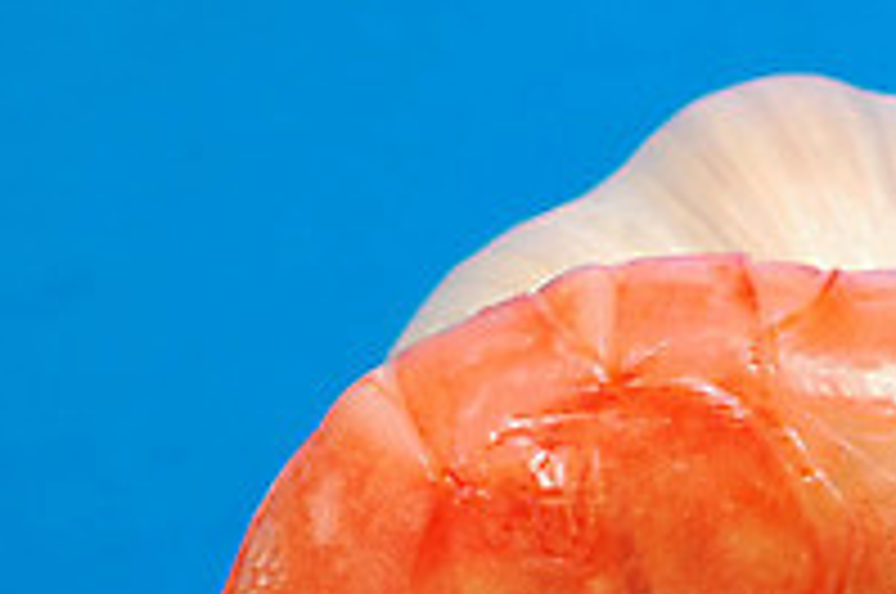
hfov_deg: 7.5
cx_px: 1018
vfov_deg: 5.0
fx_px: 6759
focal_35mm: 272
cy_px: 806
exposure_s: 1/60
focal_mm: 60
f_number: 9
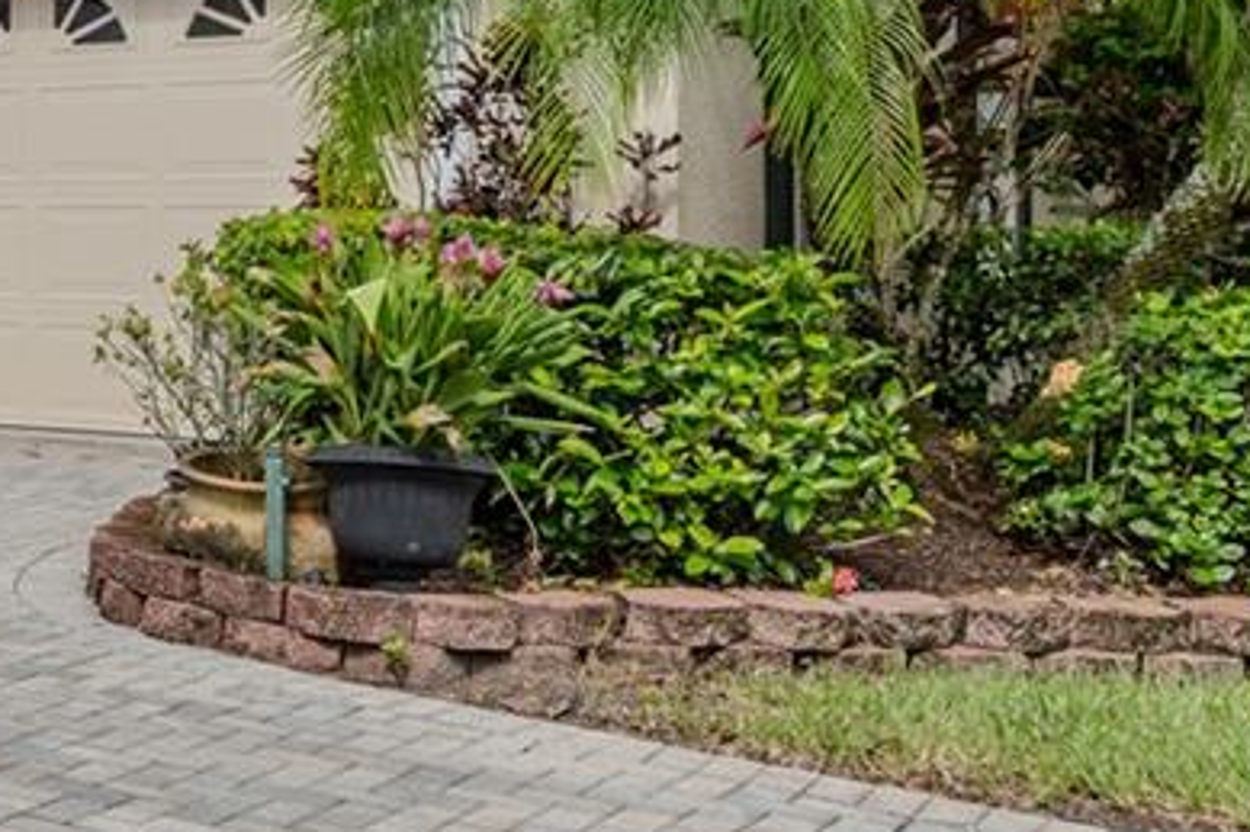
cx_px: -762
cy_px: 225
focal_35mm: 70
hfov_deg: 22.2
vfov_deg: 19.3
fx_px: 2429
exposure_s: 1/40
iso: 100
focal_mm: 17
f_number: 8
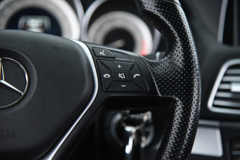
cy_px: 80
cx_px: 120
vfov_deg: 11.4
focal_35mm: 120
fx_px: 800
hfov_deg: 17.1
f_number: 4
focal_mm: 120
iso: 4000
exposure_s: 1/25
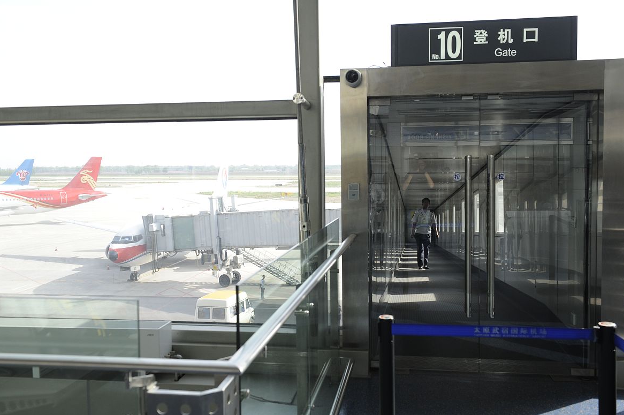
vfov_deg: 37.8
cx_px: 319
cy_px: 202
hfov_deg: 54.5
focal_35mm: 35
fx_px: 606
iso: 800
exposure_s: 1/640
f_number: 5.6
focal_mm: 34
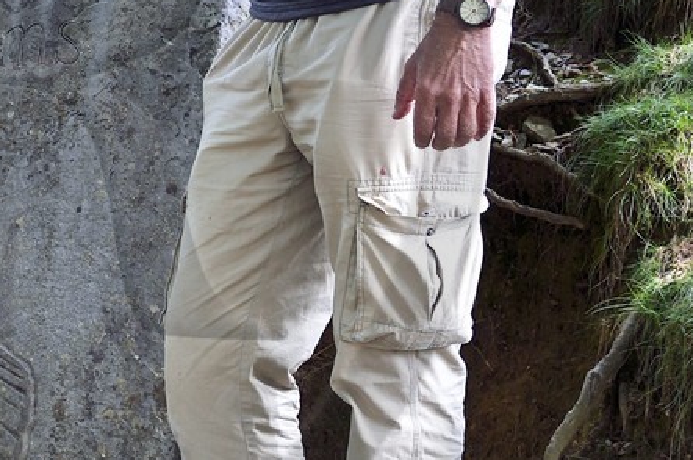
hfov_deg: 12.6
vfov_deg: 8.6
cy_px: 84
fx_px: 3056
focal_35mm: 159
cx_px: -164
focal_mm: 44
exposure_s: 1/80
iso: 200
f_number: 5
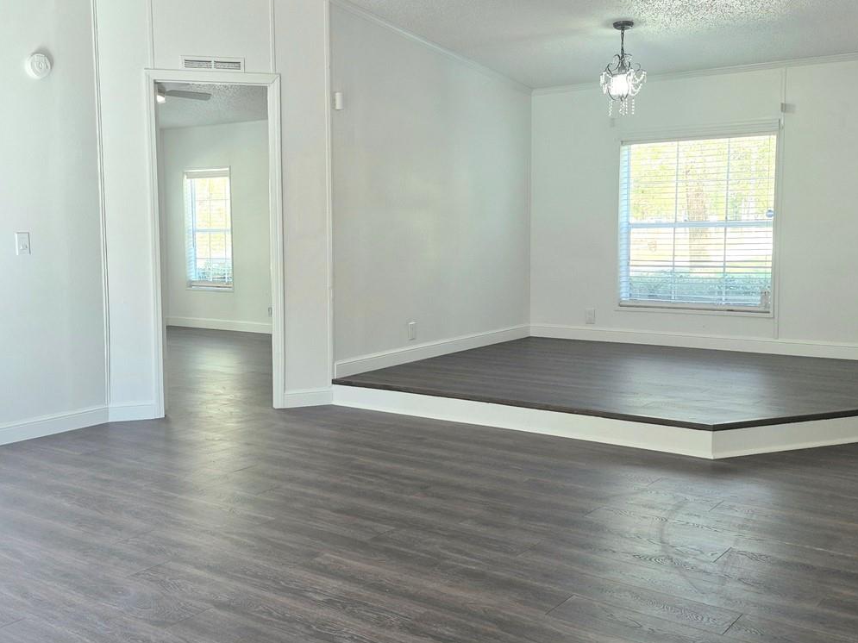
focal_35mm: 37
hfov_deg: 49.9
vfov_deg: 38.7
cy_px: 310
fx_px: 917
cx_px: 358
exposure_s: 1/120
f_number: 1.8
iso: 100
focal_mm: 5.4
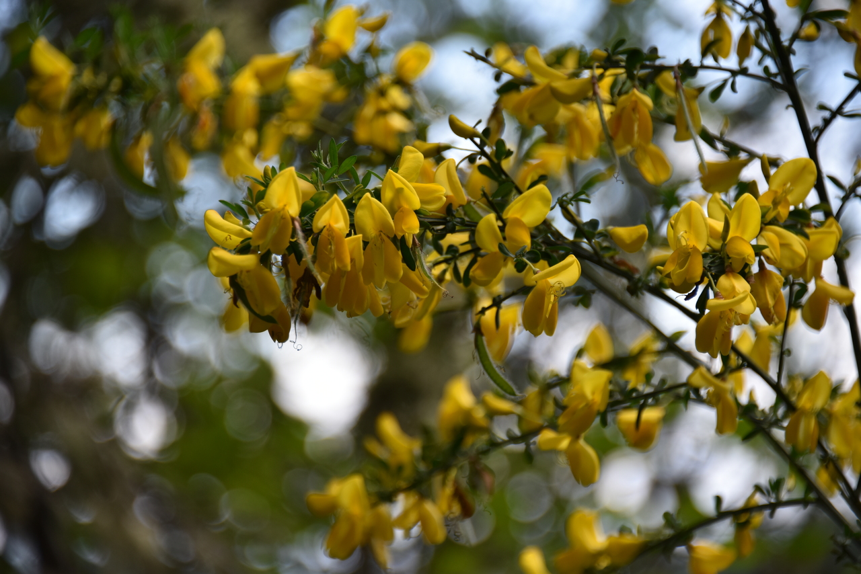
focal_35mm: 300
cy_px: 287
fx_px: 7176
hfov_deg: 6.9
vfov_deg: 4.6
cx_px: 430
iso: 500
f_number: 5.6
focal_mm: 300
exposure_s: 1/640
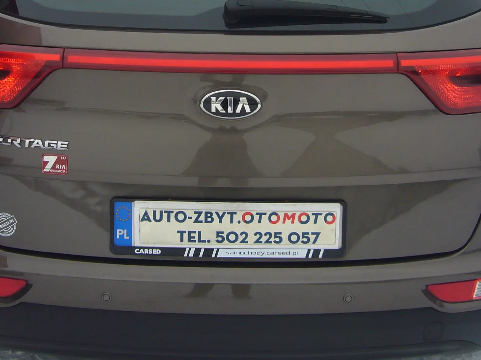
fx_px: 750
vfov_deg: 26.6
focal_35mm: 54
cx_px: 231
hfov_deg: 35.5
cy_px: 78
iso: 80
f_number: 2.8
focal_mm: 4.6
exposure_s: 1/320
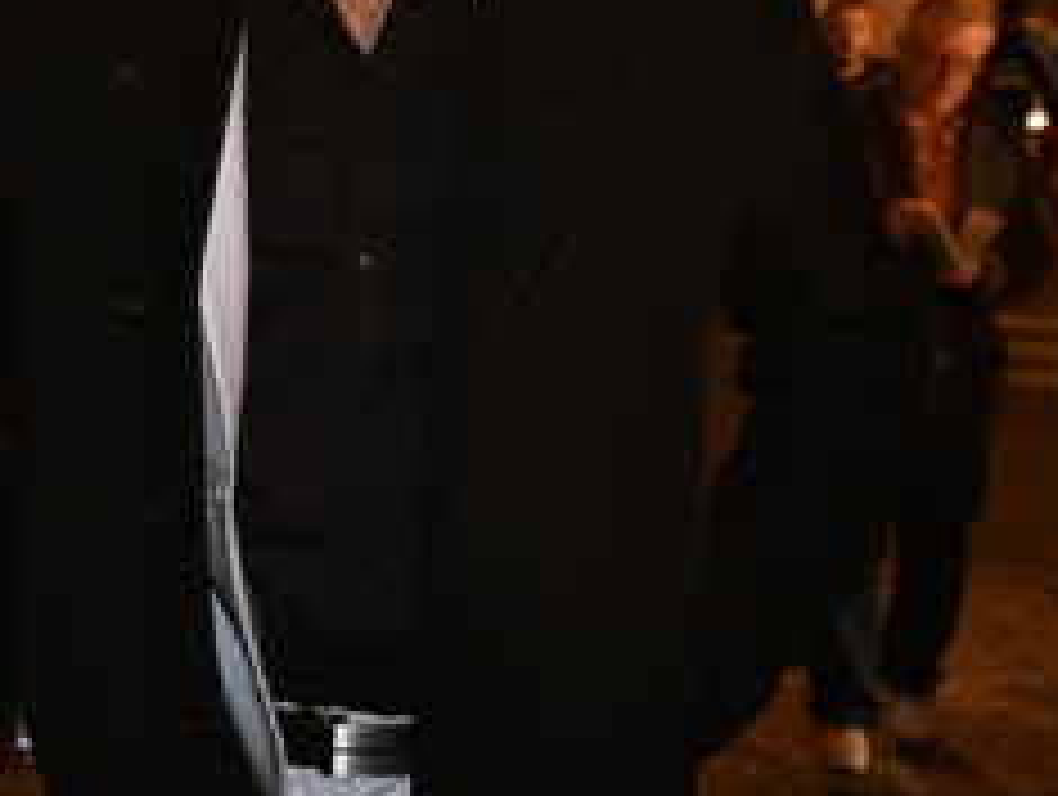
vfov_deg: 15.6
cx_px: 293
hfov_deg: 20.6
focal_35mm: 94
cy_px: 225
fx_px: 2890
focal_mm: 33.5
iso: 3200
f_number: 4.5
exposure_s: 1/60
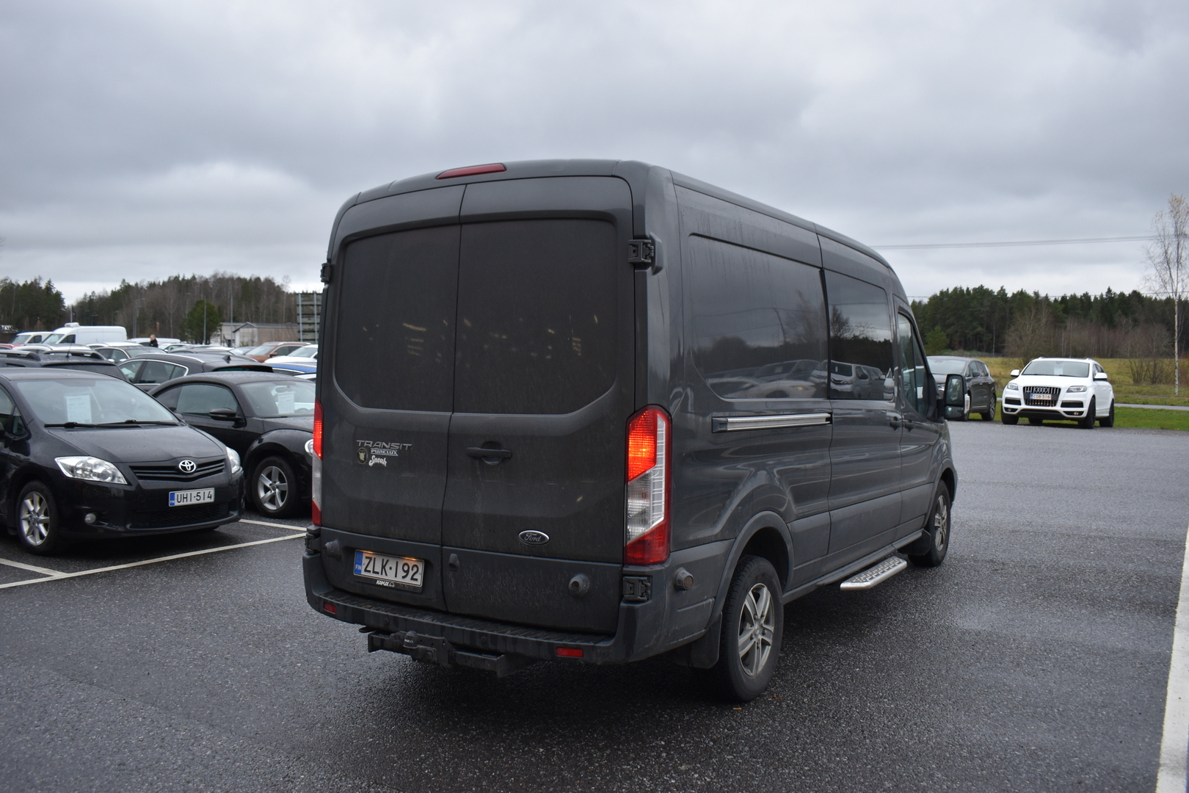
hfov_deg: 61.9
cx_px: 594
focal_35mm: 30
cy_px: 396
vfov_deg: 43.6
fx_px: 991
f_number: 5.6
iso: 400
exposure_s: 1/125
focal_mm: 20
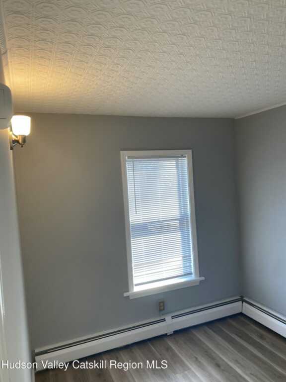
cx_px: 143
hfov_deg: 53.1
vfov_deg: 67.3
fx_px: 286
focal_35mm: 26
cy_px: 191
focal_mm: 4.25
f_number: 1.8
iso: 64
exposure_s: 1/120
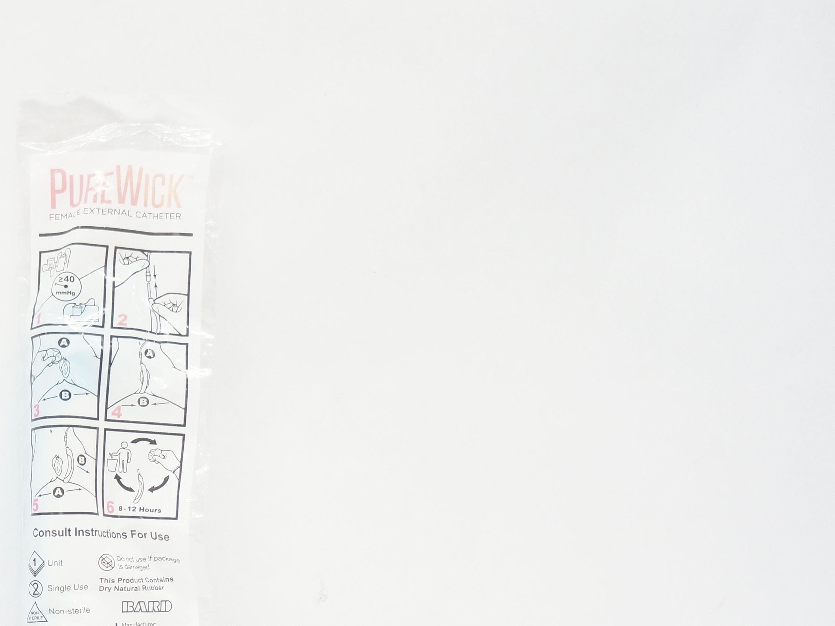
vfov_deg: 27.5
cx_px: 137
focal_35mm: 52
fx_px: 1254
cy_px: 500
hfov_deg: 35.3
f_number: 3.5
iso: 400
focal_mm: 18
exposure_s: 1/80
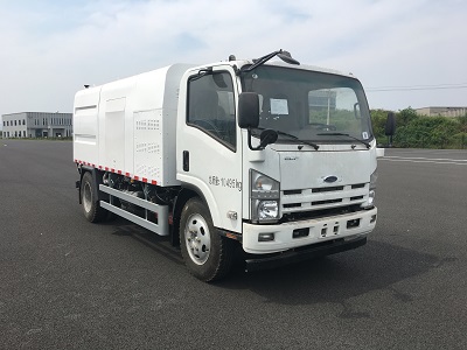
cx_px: 234
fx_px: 391
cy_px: 175
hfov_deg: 61.7
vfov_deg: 48.2
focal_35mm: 29
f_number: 2.2
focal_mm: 4.15
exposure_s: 1/1304
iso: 25
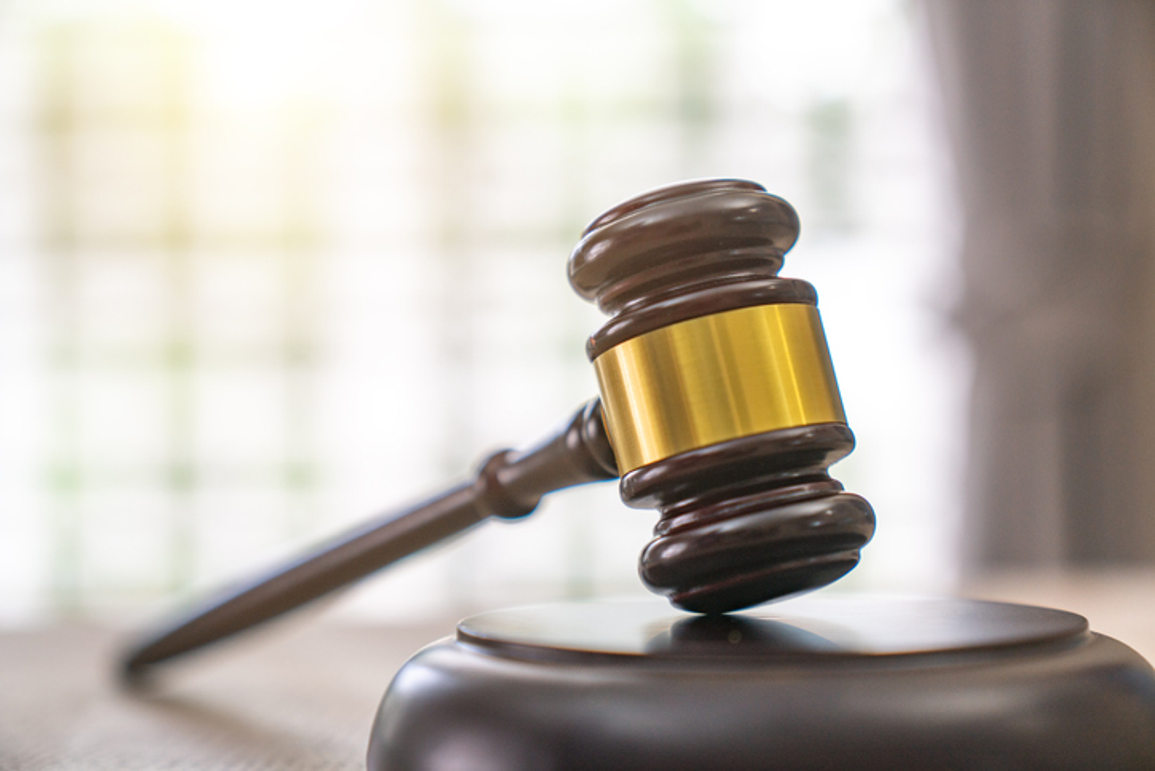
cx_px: 578
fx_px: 2246
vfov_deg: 19.5
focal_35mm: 70
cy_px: 386
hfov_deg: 28.8
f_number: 2.8
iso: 320
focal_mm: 70
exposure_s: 1/125
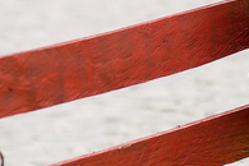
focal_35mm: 524
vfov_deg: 2.6
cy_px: -200
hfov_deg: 3.9
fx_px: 3624
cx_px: 375
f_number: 1.8
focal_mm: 85
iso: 100
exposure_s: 1/1000
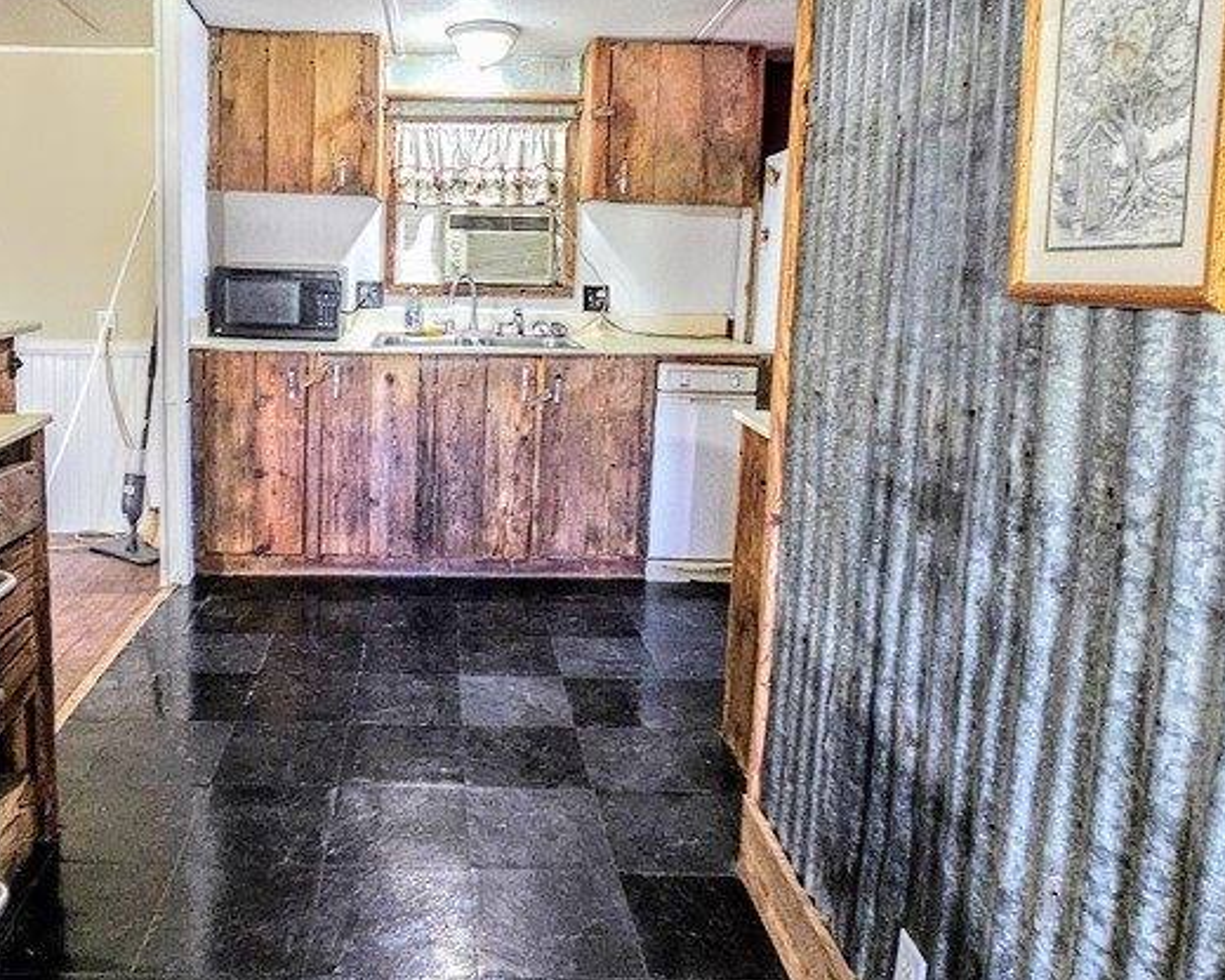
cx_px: 443
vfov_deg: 56.0
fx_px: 906
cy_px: 358
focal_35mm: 25
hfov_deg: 66.8
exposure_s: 1/24
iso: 640
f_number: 2.2
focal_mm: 2.2
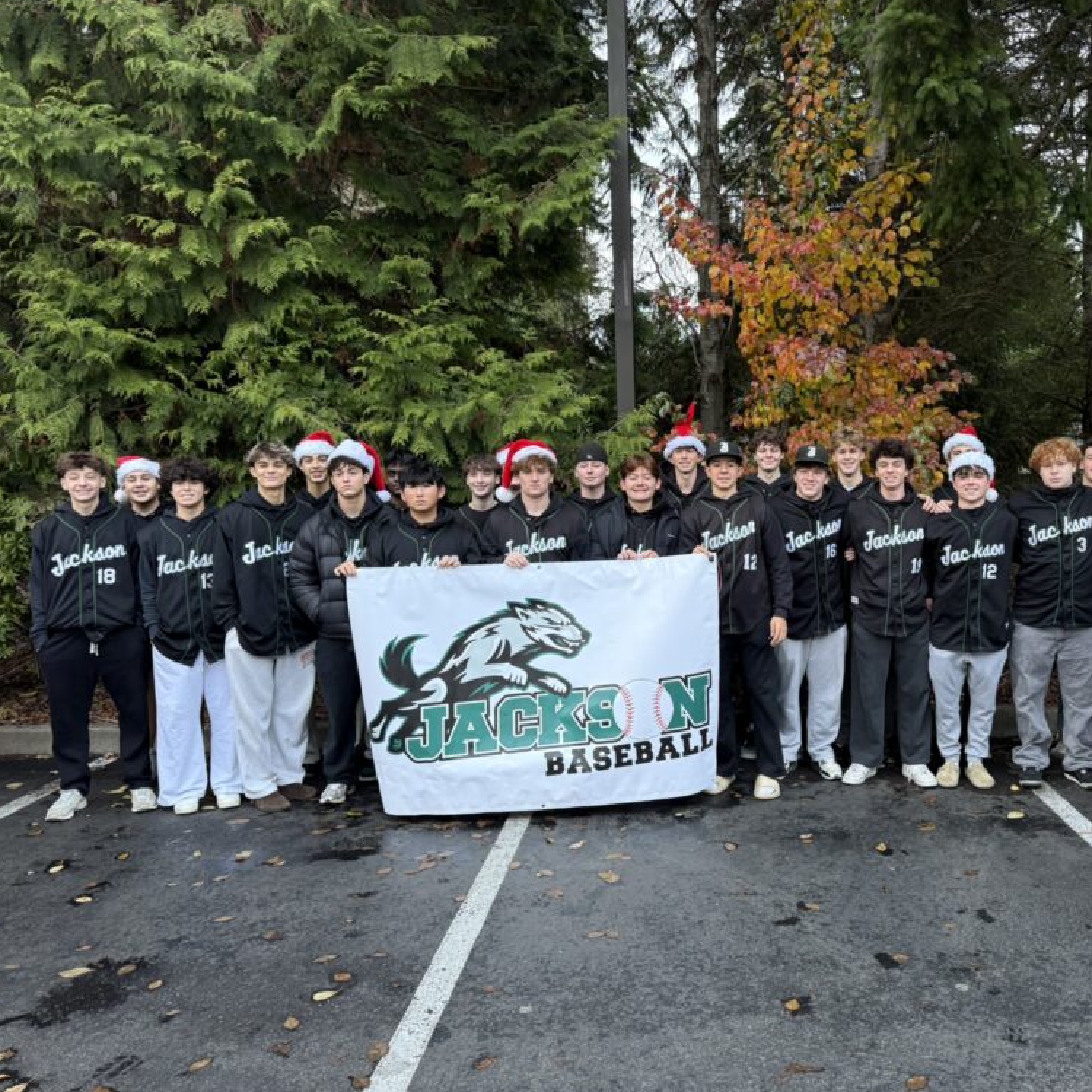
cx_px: 726
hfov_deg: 54.5
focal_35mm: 29
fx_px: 1035
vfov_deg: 55.6
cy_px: 544
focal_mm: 6.76
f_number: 1.78
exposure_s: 1/66
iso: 200
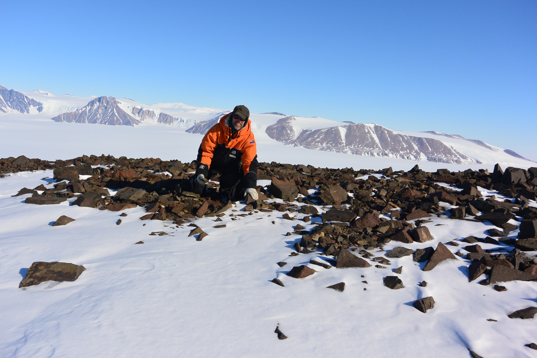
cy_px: 179
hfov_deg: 60.3
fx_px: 462
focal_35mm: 31
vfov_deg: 42.3
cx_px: 268
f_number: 5.6
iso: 160
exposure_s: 1/1600
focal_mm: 11.8
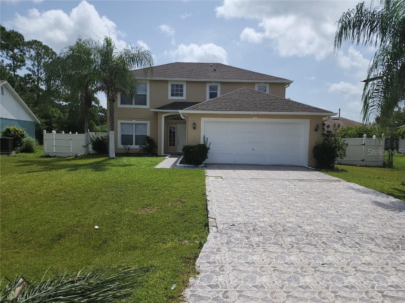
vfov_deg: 58.9
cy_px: 152
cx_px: 202
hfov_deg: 73.9
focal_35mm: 23
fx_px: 269
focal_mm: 6.4
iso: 12
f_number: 1.8
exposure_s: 1/2005
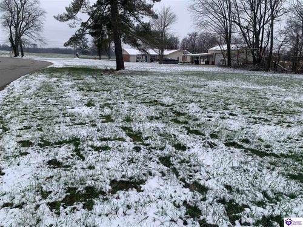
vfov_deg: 53.1
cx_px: 152
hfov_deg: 67.3
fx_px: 228
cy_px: 114
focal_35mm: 26
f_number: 1.8
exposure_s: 1/1332
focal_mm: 4.25
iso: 25
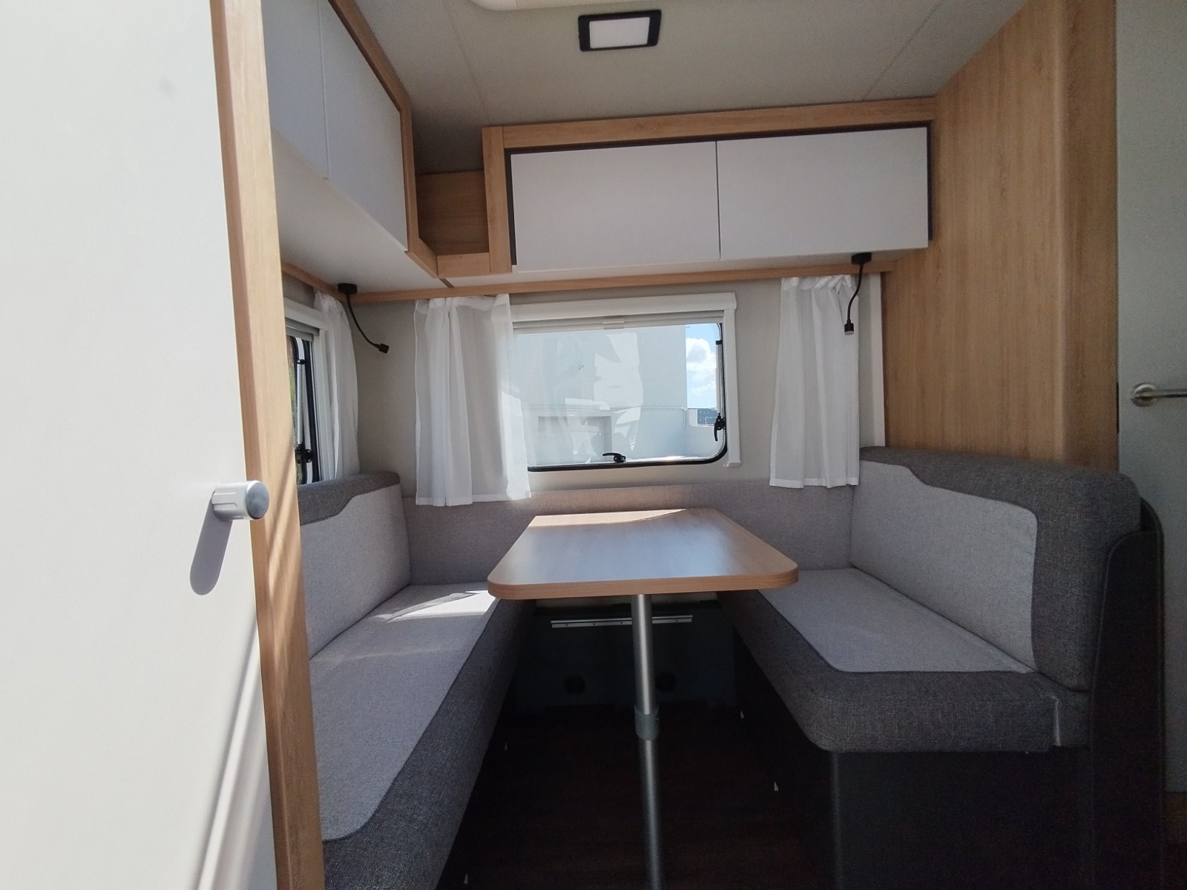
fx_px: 549
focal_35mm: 16
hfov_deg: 94.5
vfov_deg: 78.1
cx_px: 594
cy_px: 445
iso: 50
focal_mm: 1.65
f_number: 2.2
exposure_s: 1/483
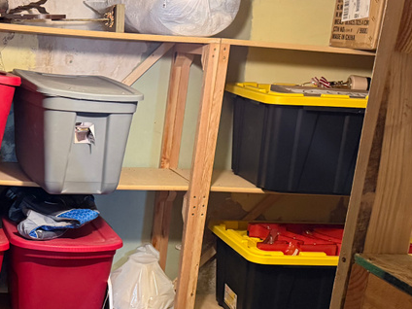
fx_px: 690
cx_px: 59
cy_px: 225
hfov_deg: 32.0
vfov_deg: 25.0
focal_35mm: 58
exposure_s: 1/40
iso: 640
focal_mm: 6.76
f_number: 1.78
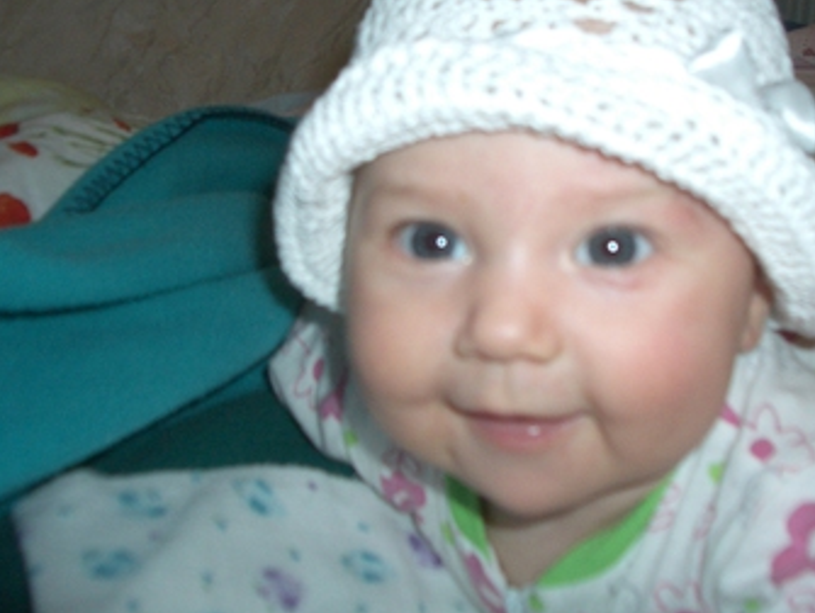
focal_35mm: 47
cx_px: 477
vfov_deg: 30.7
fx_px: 1108
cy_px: 207
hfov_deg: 40.3
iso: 100
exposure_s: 1/60
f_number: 2.6
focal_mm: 5.8
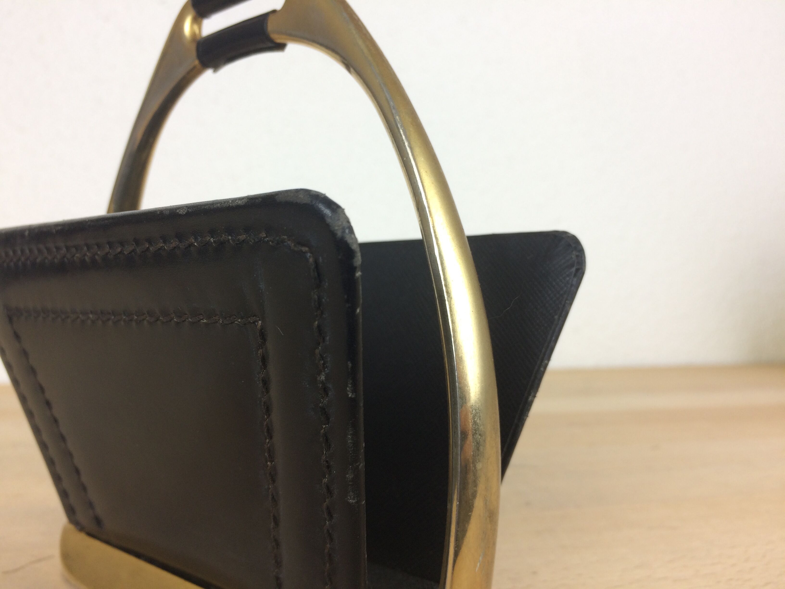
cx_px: 392
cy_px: 294
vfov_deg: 48.2
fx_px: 658
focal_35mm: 29
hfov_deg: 61.7
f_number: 2.2
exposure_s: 1/50
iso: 40
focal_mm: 4.15
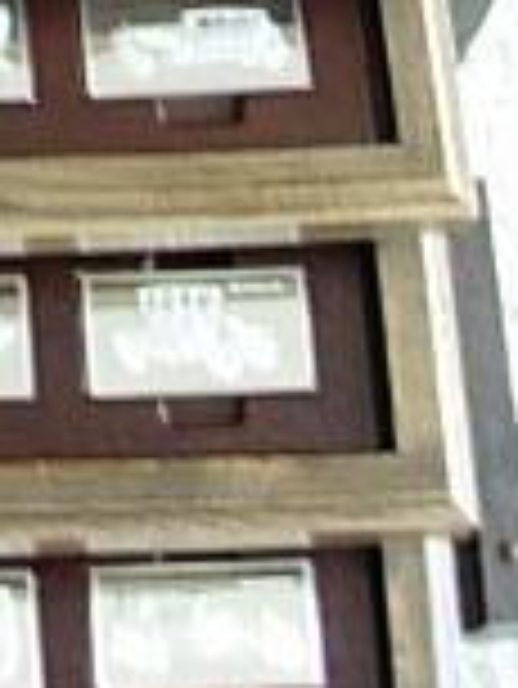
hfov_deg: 9.0
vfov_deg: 11.4
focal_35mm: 159
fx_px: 3168
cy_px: -585
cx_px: -369
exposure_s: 1/11.6
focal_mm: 7.8
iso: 64
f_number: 2.8
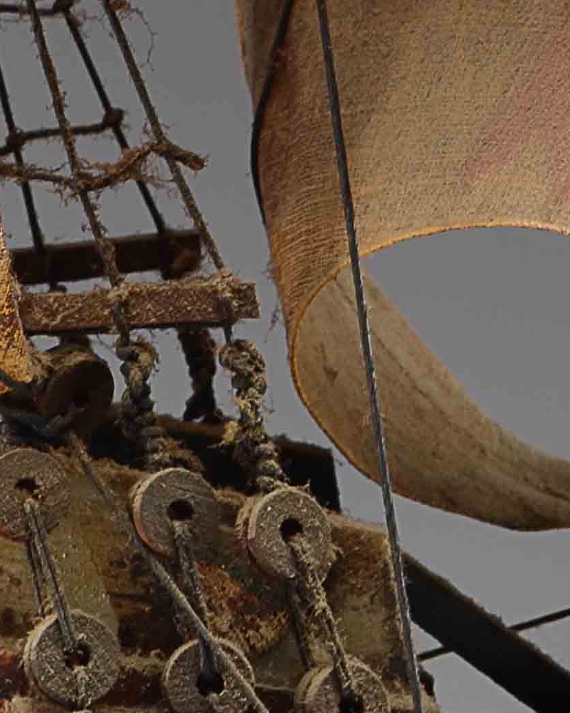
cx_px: -542
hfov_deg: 5.4
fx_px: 5882
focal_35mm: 279
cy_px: 122
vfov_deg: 6.9
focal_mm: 42
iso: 100
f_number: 9
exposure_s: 1/80
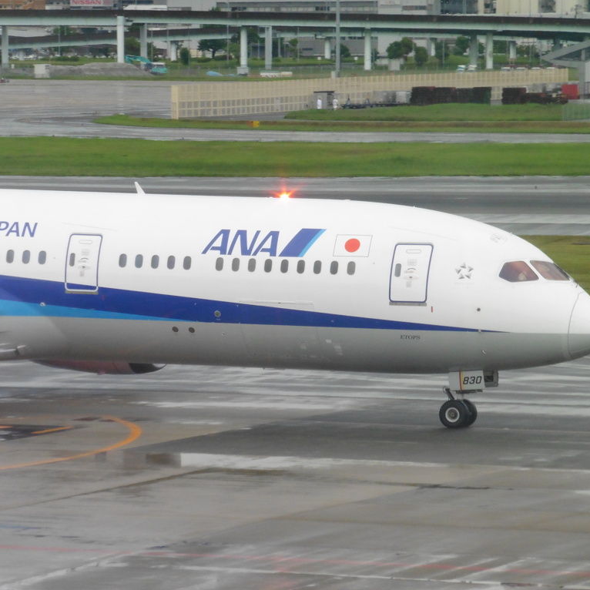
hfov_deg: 6.4
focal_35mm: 273
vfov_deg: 6.4
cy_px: 295
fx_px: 5264
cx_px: 259
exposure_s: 1/125
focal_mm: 41.3
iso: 400
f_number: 5.6
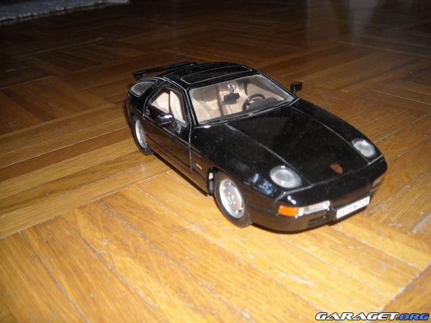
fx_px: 436
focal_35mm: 35
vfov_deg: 40.7
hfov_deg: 52.6
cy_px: 162
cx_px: 216
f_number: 2.8
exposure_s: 1/60
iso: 200
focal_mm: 5.7
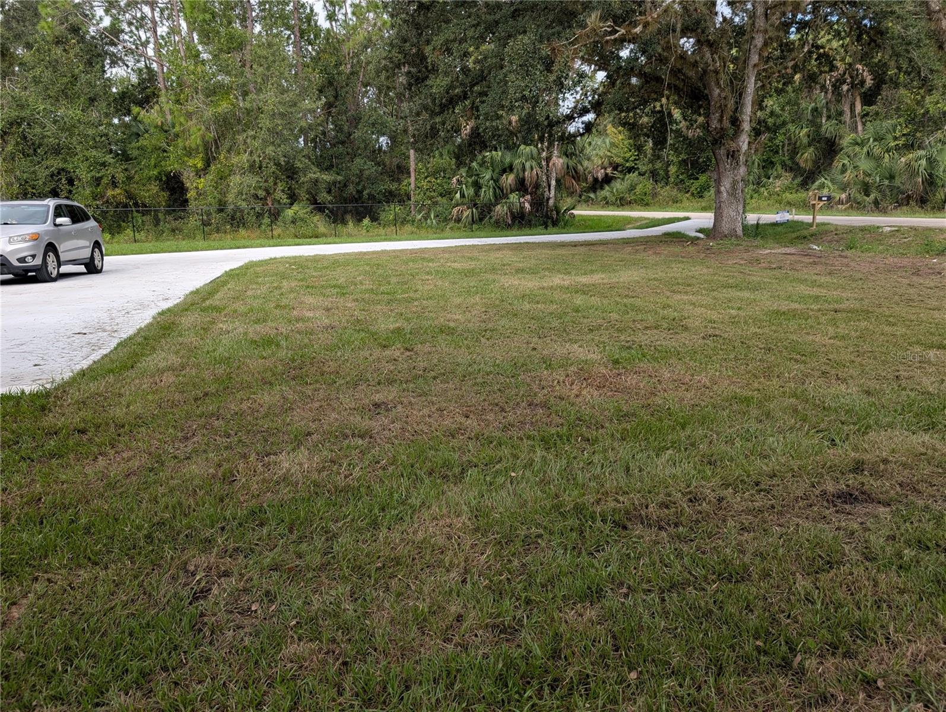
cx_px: 473
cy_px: 356
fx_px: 657
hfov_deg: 71.5
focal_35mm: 24
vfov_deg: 56.9
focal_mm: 6.9
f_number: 1.68
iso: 21
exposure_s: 1/437
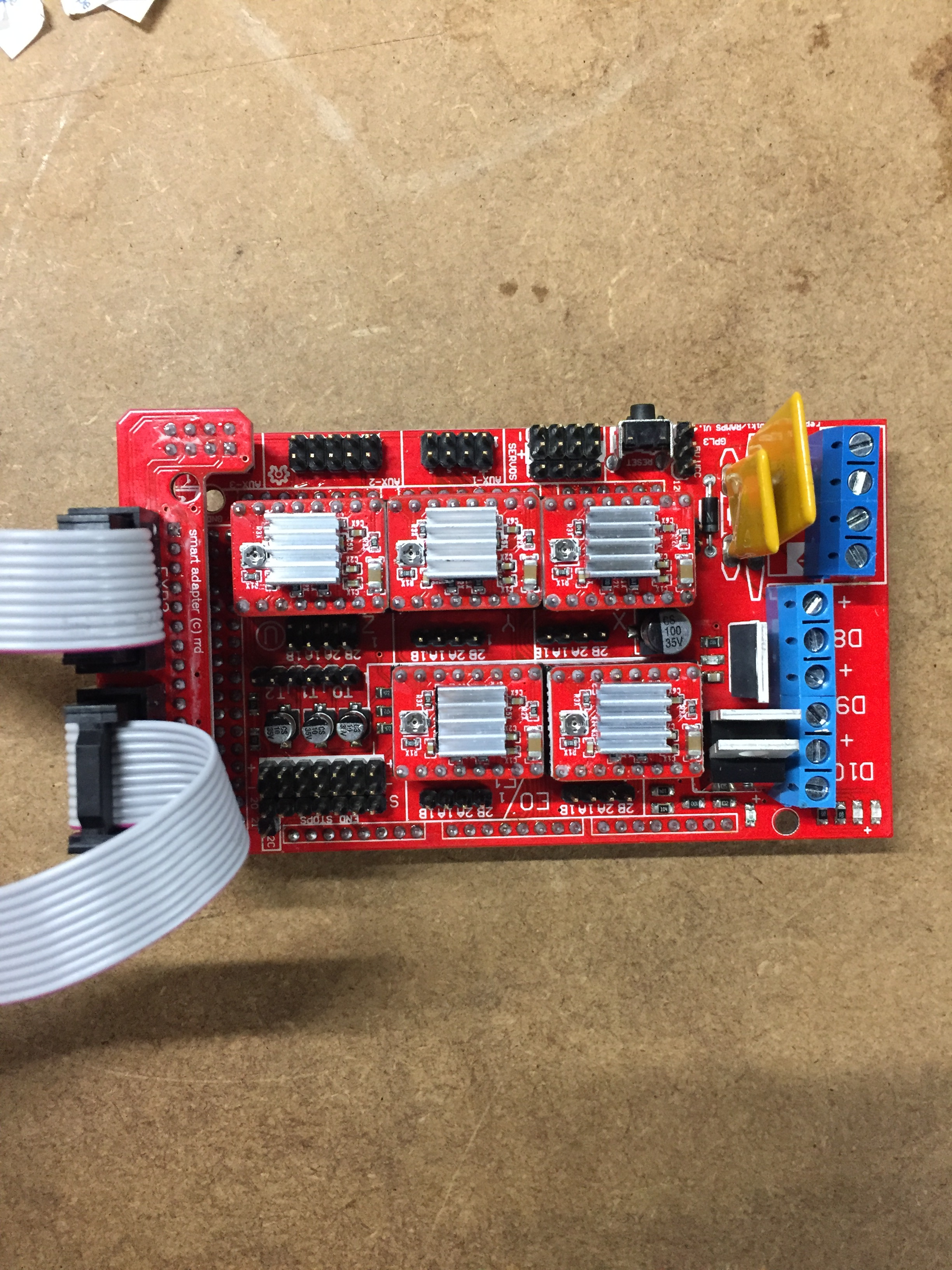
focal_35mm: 29
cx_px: 476
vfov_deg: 61.7
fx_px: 1063
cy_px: 635
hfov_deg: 48.2
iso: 250
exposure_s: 1/20
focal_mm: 4.15
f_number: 2.2
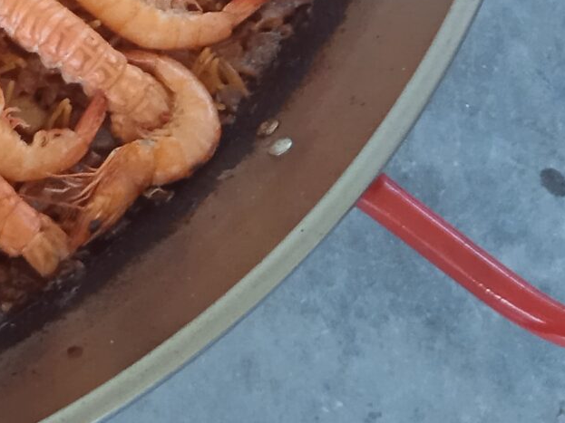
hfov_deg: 14.8
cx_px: -470
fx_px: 1877
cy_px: -360
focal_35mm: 115
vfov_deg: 11.8
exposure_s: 1/25
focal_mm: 3.43
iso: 472
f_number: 2.2
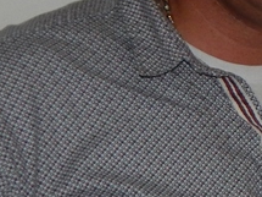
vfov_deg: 8.2
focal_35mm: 181
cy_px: 141
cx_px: 598
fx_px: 1369
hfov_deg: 9.8
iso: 200
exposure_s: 1/30
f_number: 6.9
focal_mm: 6.8
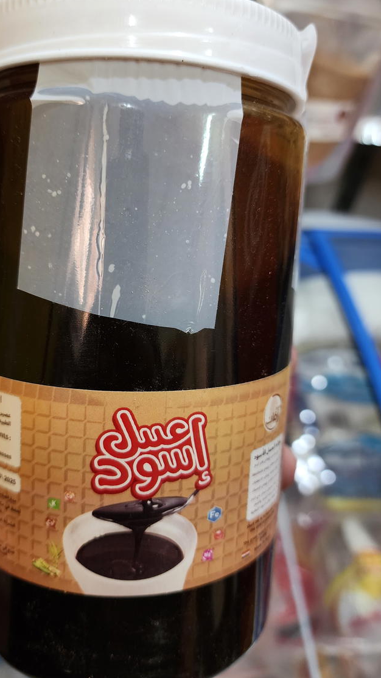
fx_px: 539
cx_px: 155
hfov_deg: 38.8
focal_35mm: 30
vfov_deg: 64.1
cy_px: 301
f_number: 1.8
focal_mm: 6.4
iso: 320
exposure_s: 1/100
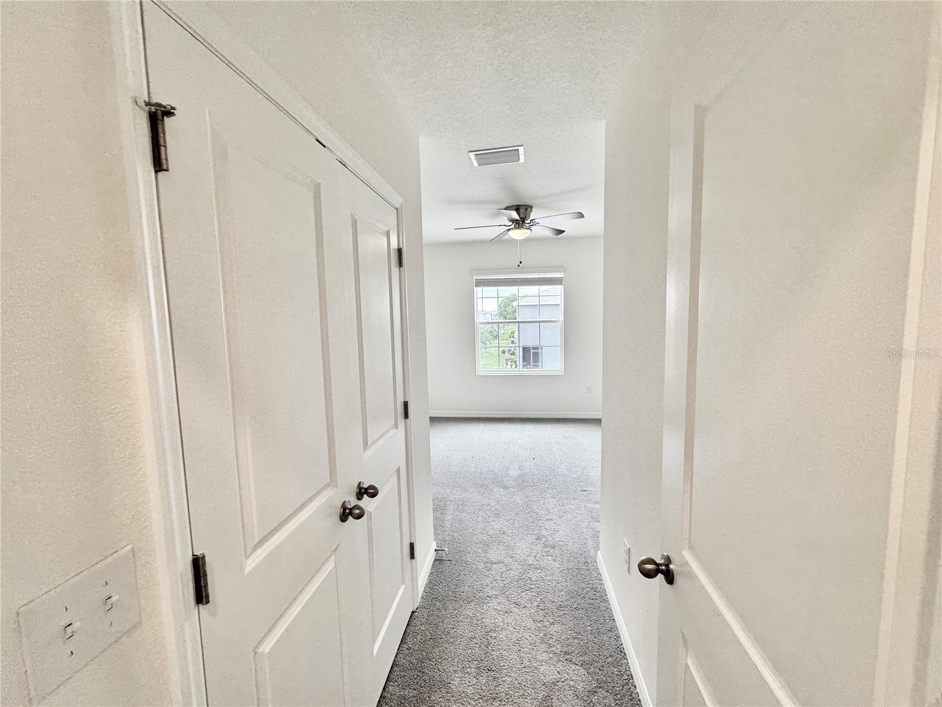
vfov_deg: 85.7
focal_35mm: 14
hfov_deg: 102.1
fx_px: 381
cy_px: 354
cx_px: 471
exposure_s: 1/120
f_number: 2.2
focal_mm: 2.22
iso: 125
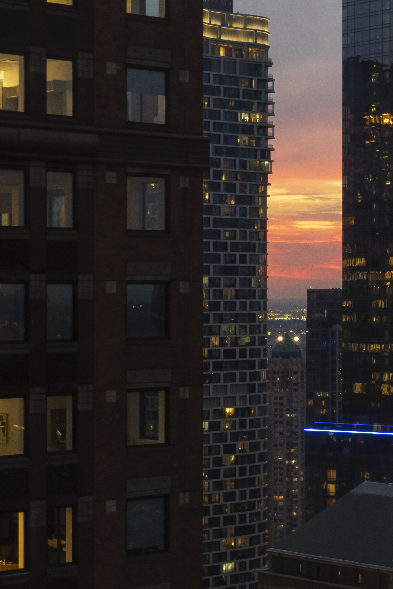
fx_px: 1719
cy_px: 283
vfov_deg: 19.5
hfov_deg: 12.8
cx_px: 414
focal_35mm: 105
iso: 320
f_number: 13
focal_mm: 40
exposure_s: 1.3
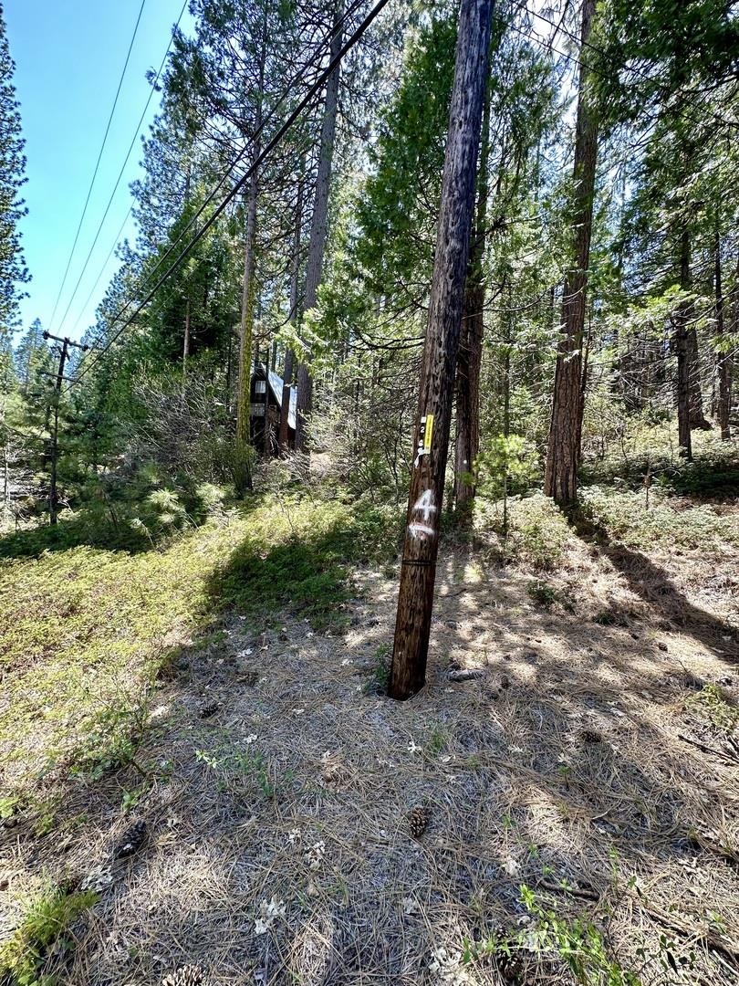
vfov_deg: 102.1
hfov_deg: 85.7
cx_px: 370
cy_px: 493
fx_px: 399
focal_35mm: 14
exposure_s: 1/151
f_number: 2.2
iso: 40
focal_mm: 2.22
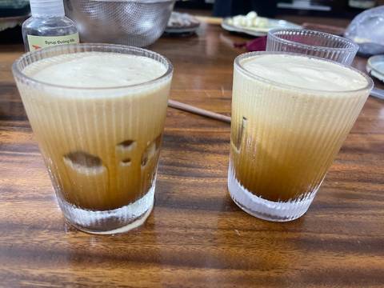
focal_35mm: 25
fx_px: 277
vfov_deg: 54.9
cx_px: 192
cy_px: 144
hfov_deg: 69.4
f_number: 1.6
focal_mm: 5.1
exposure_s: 1/60
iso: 500
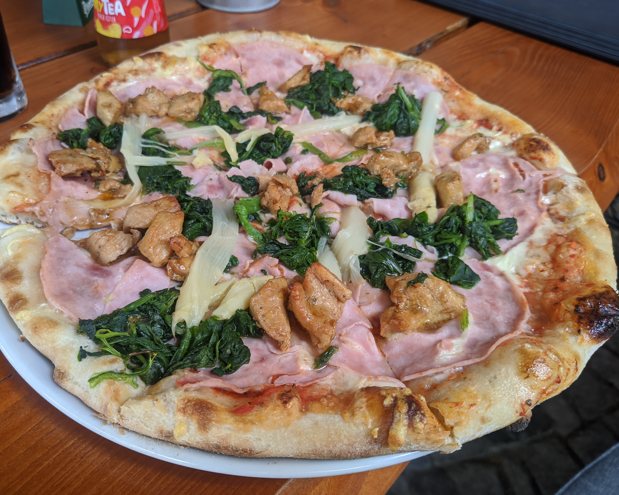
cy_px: 248
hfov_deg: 62.2
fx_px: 513
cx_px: 290
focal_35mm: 28
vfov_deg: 51.5
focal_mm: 4.75
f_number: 1.75
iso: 319
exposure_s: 1/100
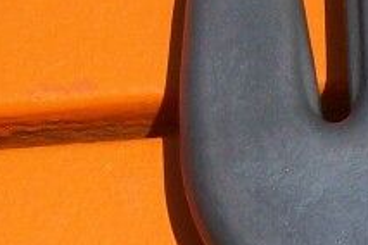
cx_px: 460
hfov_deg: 9.0
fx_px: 2300
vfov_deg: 6.0
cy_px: 371
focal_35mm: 225
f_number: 5.4
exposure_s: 1/1174
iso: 80
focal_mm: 7.6
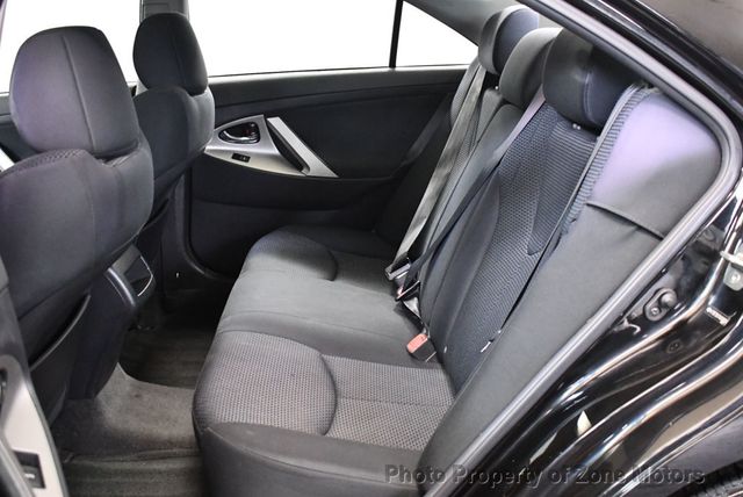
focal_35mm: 36
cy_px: 248
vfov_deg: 36.9
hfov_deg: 53.1
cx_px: 372
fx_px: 744
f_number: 3.5
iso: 4000
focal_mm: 18
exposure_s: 1/60
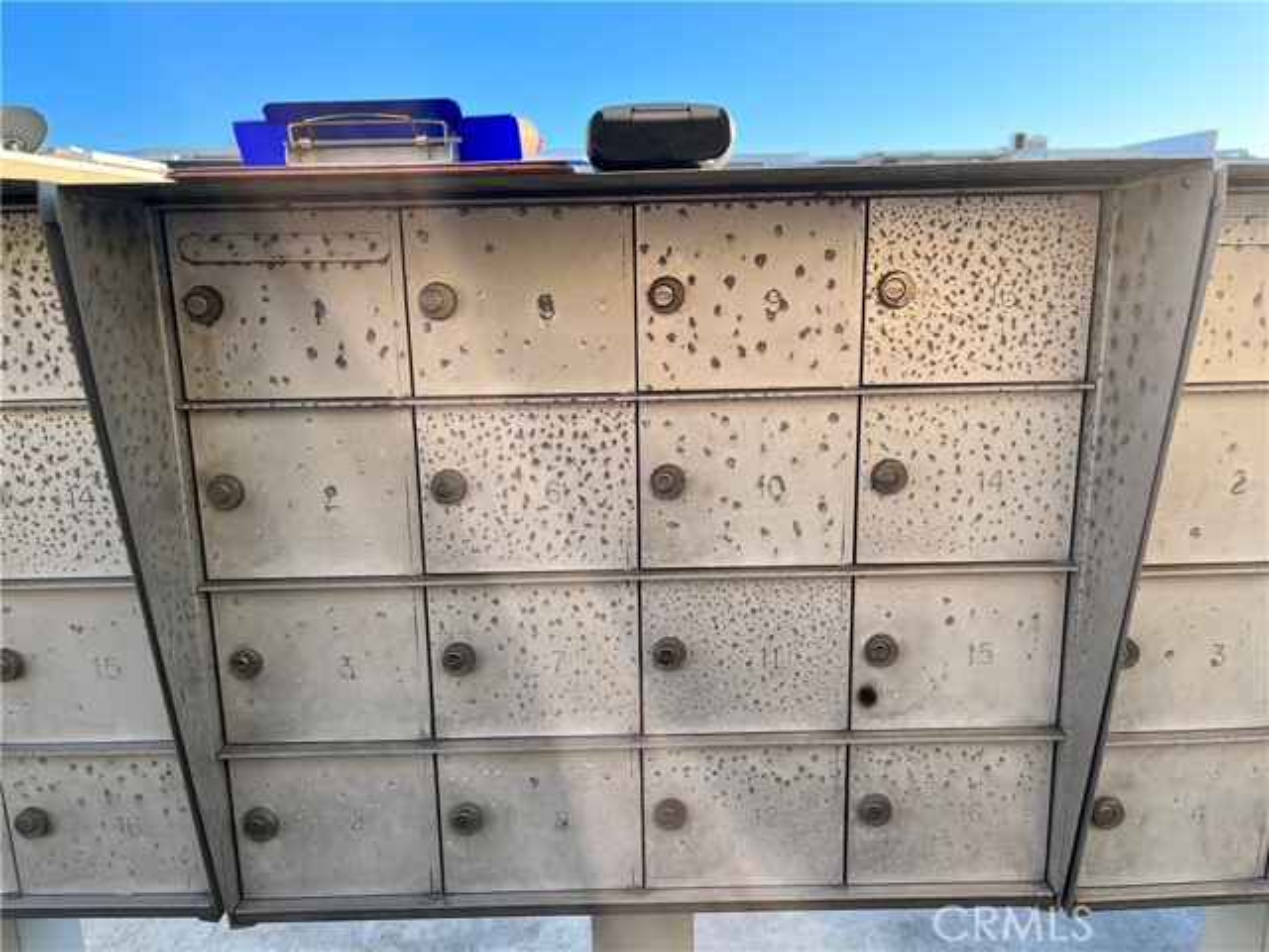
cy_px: 476
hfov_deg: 67.3
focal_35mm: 26
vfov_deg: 53.1
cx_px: 634
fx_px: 953
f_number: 1.6
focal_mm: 5.1
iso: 50
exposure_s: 1/840
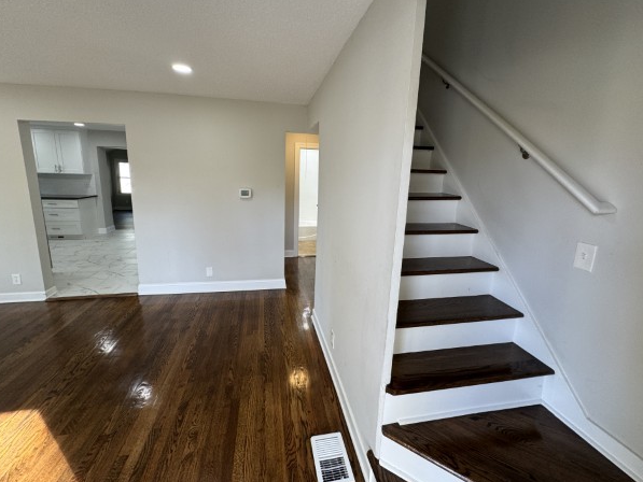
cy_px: 228
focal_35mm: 15
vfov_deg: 81.7
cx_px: 316
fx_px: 279
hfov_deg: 98.1
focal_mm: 2.22
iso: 100
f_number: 2.2
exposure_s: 1/120
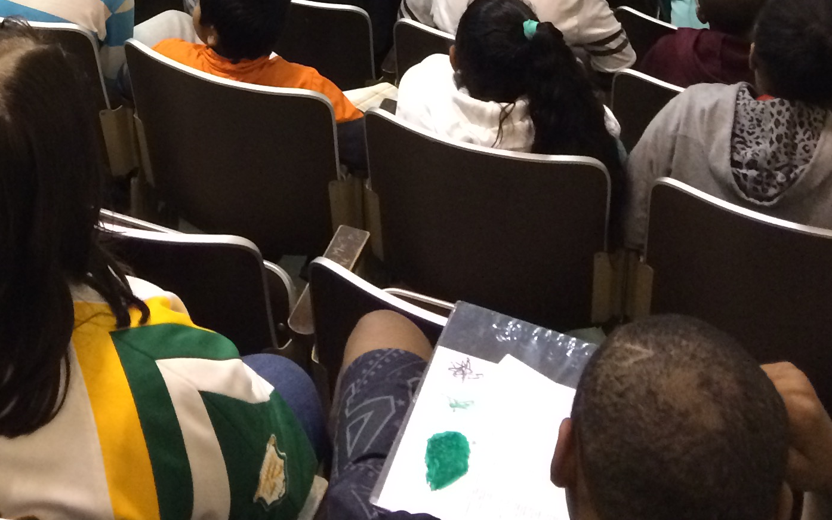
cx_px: 136
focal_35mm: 72
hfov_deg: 27.9
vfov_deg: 15.9
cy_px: -356
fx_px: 1632
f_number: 2.2
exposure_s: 1/20
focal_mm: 4.15
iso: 250
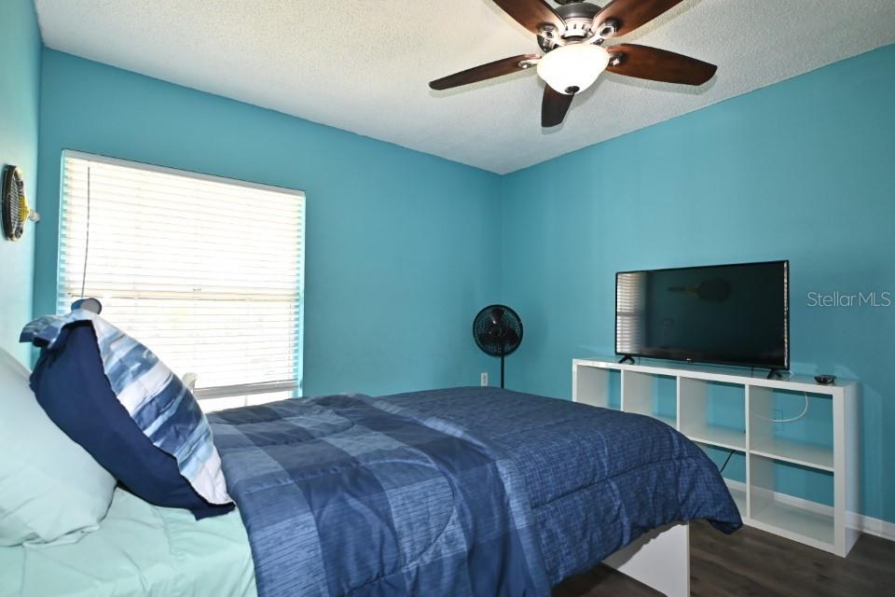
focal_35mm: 18
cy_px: 298
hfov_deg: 90.0
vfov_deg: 67.4
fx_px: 447
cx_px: 448
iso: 400
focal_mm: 12
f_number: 4
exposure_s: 1/60
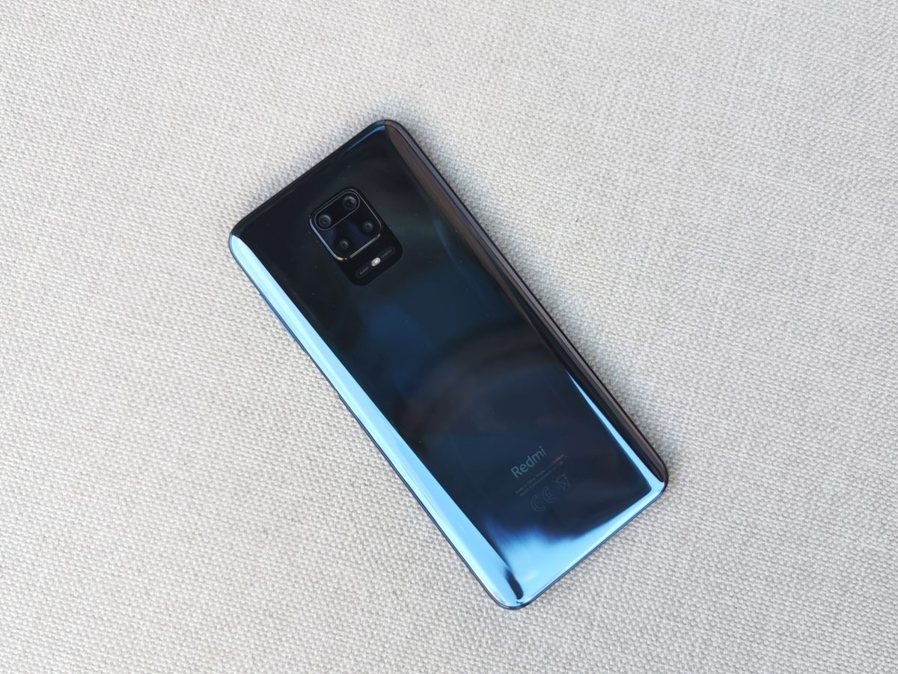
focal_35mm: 36
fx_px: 934
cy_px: 337
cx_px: 449
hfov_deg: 51.4
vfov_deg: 39.7
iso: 50
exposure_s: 1/118
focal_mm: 5.56
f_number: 1.6
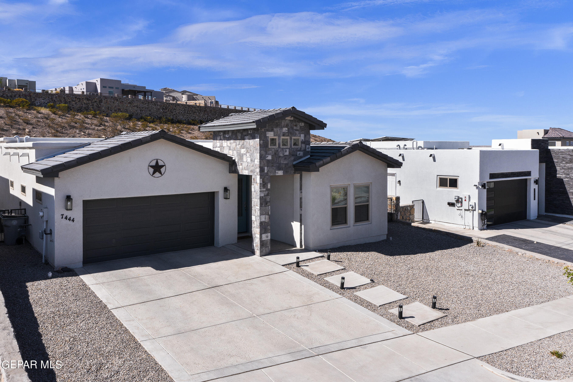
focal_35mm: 28
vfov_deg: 46.4
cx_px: 286
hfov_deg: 65.5
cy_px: 191
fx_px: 446
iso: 100
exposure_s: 1/640
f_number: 6.3
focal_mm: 10.26
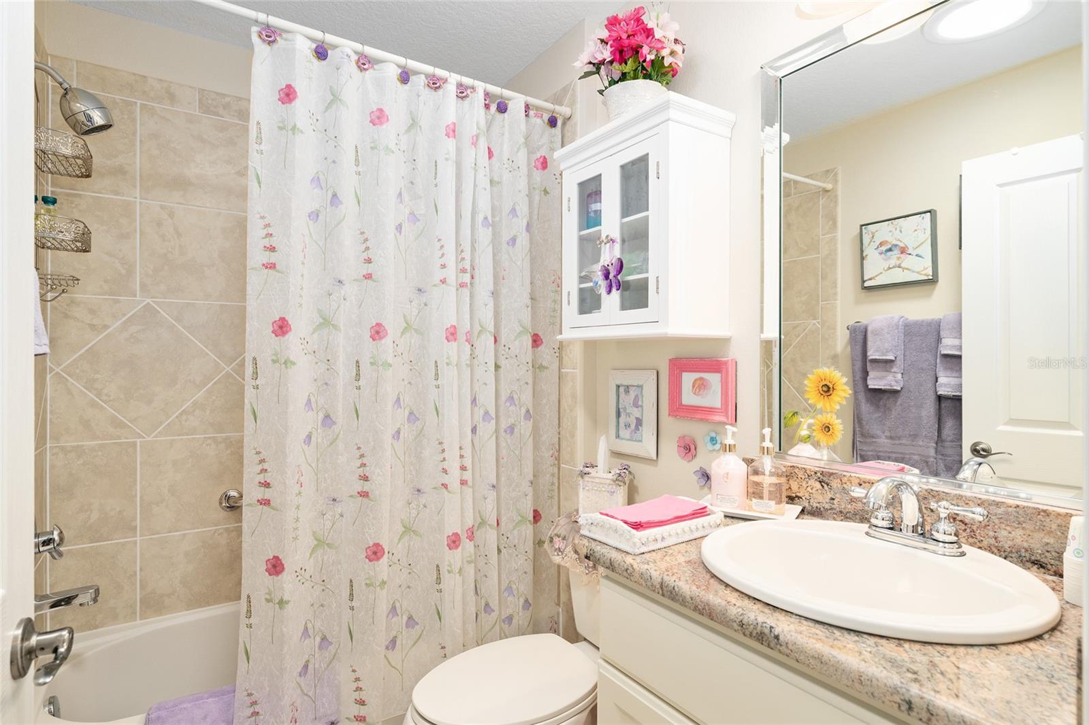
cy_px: 362
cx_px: 544
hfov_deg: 86.9
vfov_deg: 64.5
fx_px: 575
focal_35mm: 19
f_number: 7.1
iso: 400
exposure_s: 1/30
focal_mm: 19
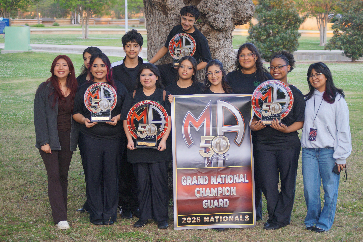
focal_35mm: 82
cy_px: 121
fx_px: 831
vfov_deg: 16.5
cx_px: 182
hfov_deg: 24.6
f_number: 4
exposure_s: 1/160
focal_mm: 55
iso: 640
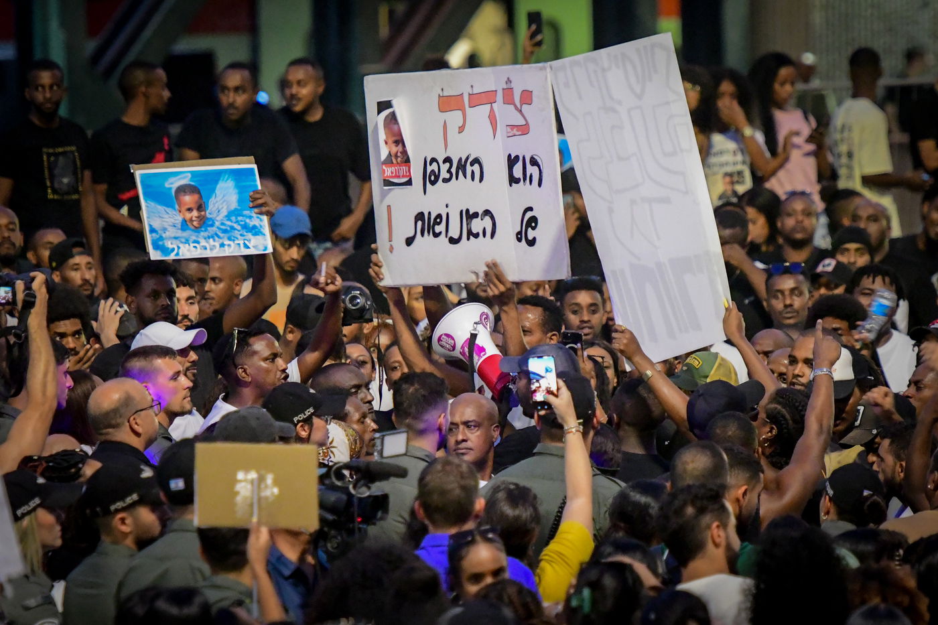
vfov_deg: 4.2
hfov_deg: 6.2
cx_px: 469
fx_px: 8597
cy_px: 312
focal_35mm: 330
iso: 10000
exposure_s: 1/160
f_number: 2.8
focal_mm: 165
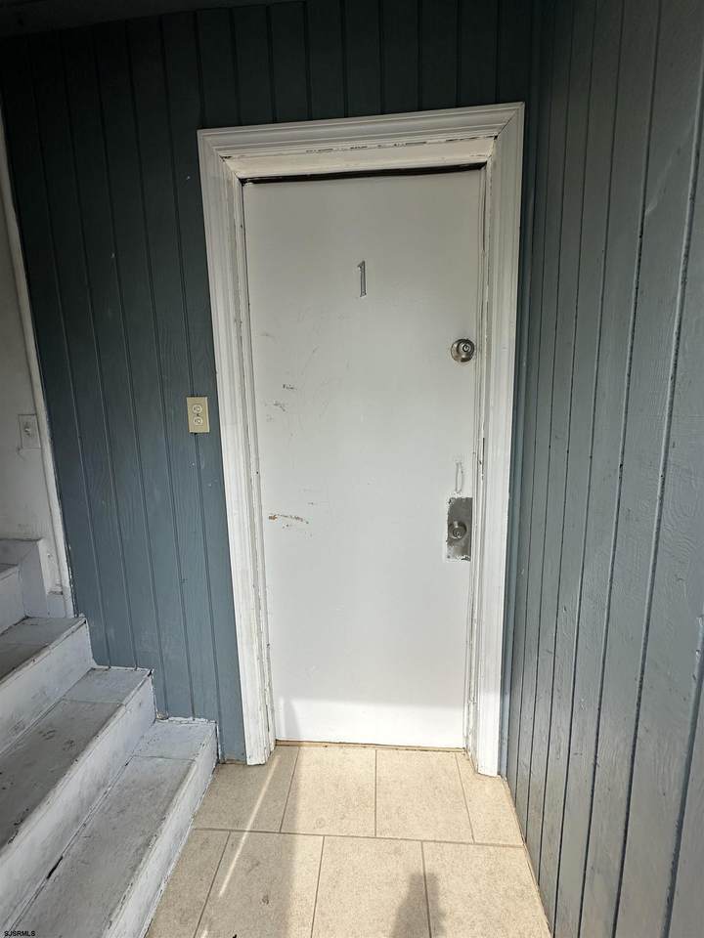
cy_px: 469
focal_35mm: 14
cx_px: 352
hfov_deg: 85.7
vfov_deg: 102.1
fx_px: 380
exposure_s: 1/842
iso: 50
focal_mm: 2.22
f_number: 2.2
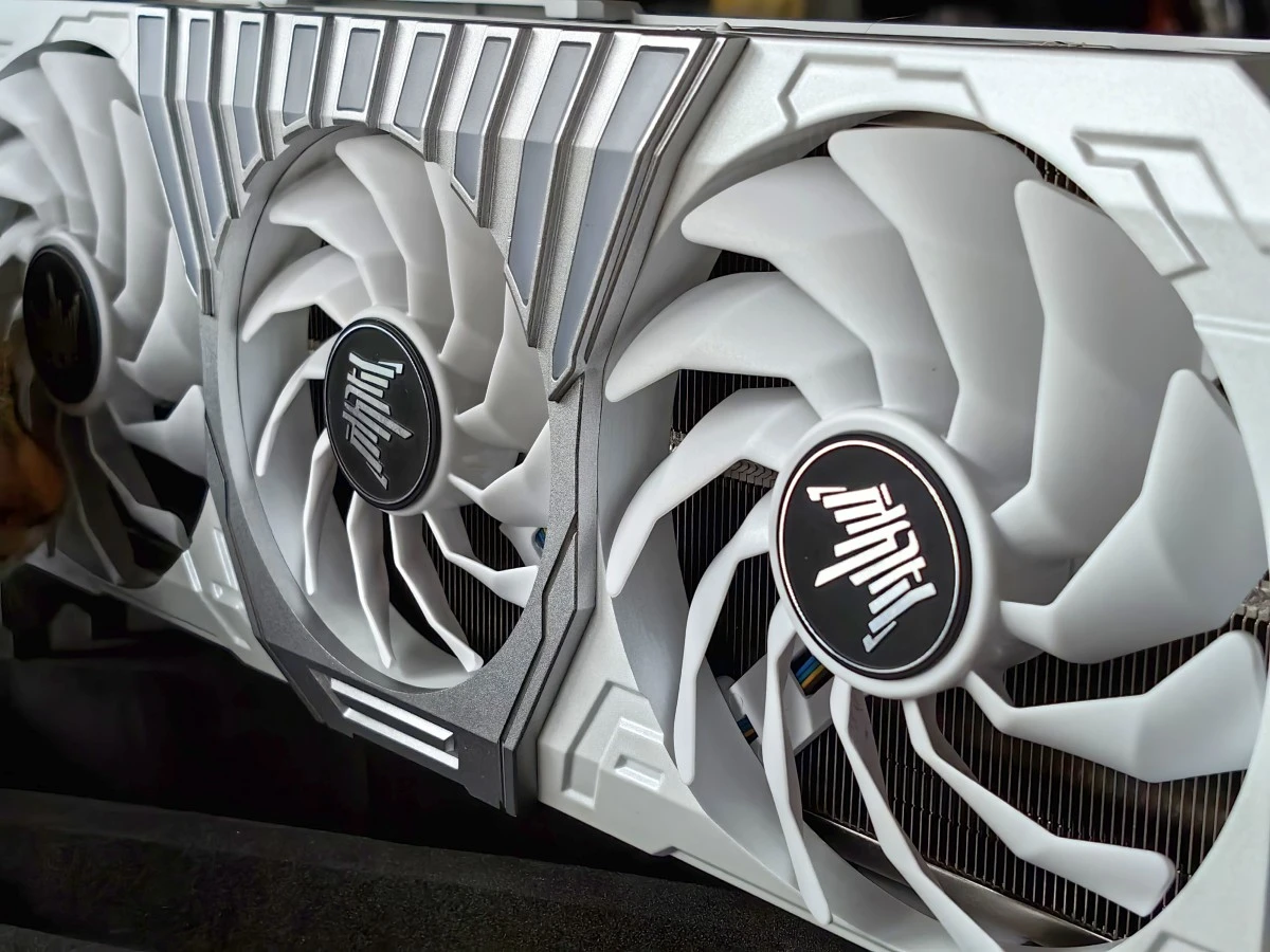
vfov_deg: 26.6
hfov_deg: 34.9
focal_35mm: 55
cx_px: 635
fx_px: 2018
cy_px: 476
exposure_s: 1/412
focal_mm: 6.35
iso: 250
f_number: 2
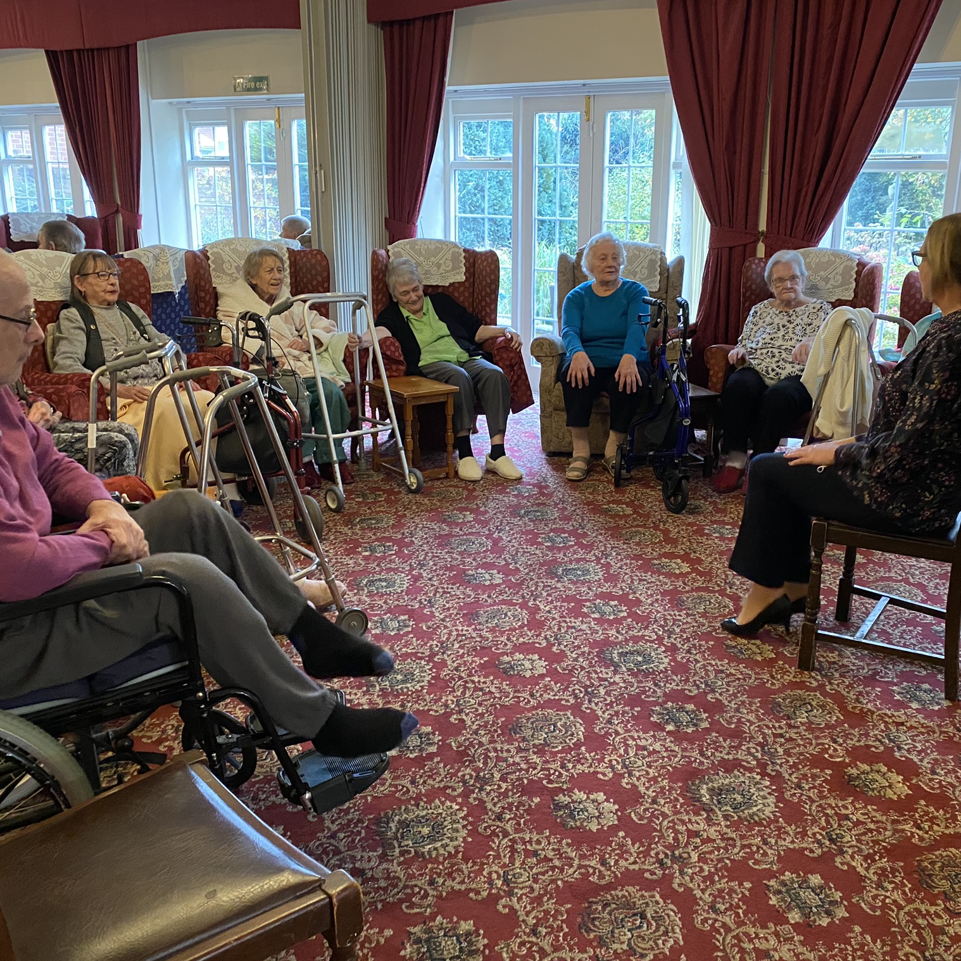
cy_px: 485
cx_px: 553
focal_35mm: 31
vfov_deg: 52.5
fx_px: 974
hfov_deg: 52.3
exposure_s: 1/33
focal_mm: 4.25
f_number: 1.8
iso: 640
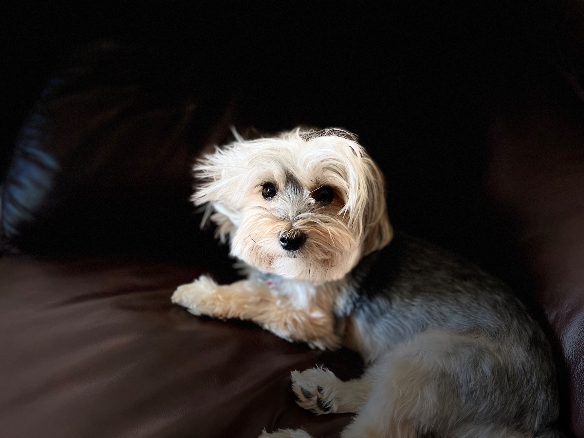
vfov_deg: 53.1
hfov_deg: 67.3
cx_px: 292
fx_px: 439
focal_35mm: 26
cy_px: 219
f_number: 1.6
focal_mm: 5.1
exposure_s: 1/57
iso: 500
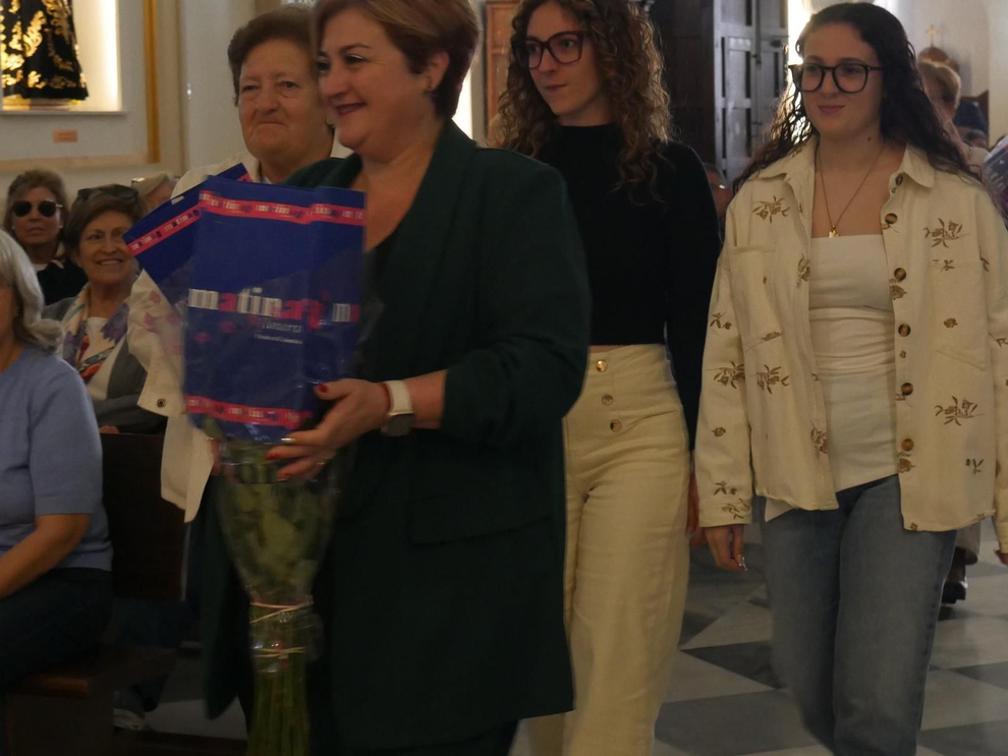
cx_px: 508
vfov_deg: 17.5
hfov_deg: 23.3
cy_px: 215
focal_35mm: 84
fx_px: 2447
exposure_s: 1/60
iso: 2000
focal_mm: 26
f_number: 5.3
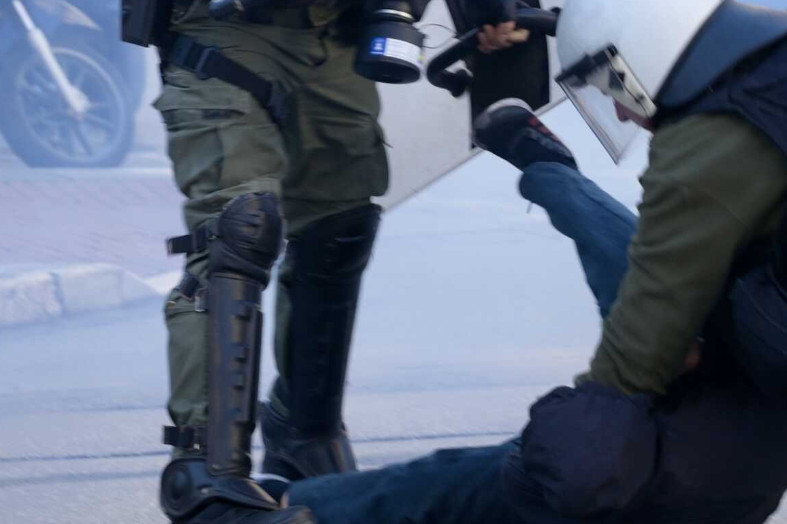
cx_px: 547
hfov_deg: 13.2
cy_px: 53
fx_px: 3387
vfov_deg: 8.8
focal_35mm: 155
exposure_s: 1/160
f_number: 4
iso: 100
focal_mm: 70
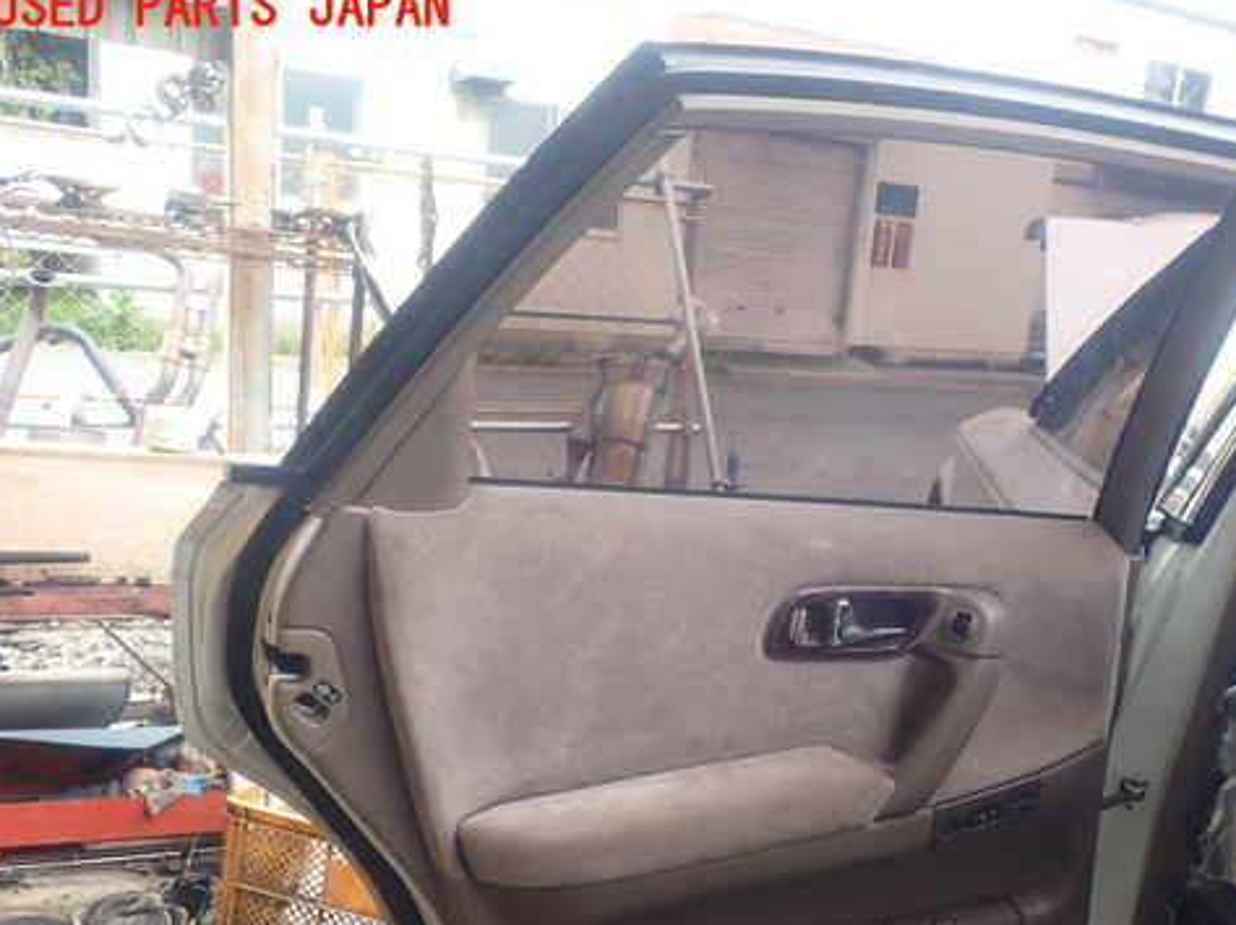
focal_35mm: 38
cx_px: 759
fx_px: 1356
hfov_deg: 48.6
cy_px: 563
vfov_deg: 37.5
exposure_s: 1/80
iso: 100
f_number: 3.2
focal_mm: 5.4
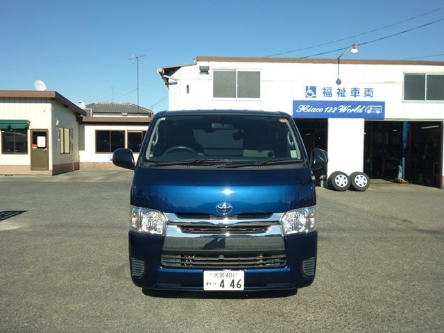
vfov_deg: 44.2
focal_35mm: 32
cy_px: 166
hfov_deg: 56.8
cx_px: 222
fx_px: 410
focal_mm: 5.6
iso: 100
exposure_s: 1/200
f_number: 10
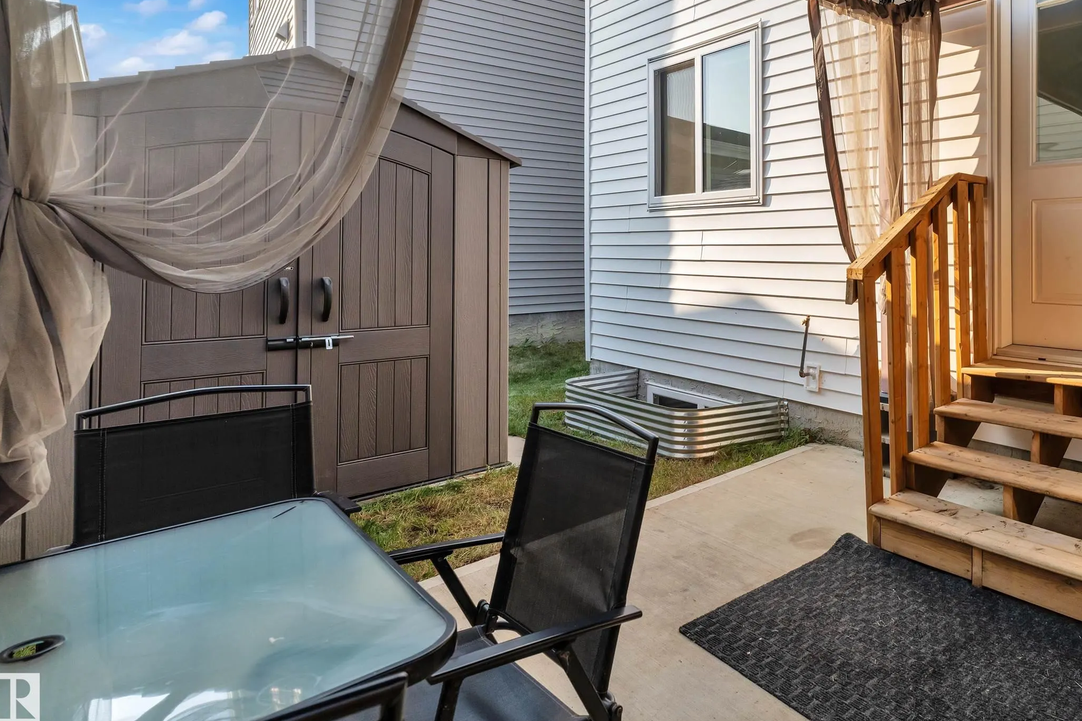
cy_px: 204
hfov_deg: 75.9
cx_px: 798
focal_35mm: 21
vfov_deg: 57.2
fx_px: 631
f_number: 5.6
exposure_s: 1/500
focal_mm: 14
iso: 400
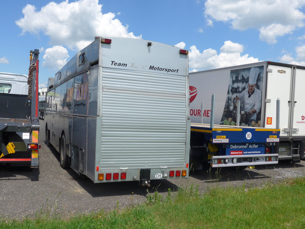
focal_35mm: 34
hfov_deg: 54.0
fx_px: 300
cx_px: 152
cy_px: 114
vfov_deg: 41.8
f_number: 2.8
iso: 80
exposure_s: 1/1600
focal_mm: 7
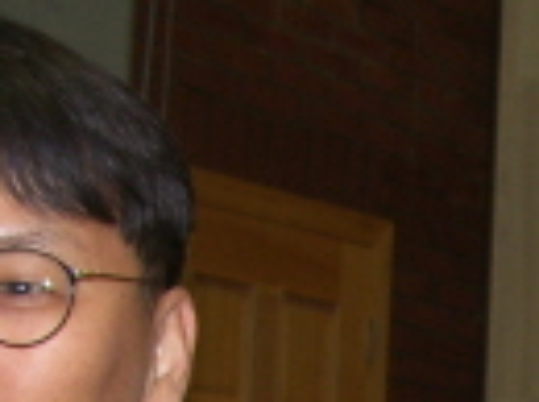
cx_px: 713
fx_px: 2347
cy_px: 777
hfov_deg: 12.7
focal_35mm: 151
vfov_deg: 9.2
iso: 50
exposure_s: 1/30
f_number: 2.2
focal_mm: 7.4
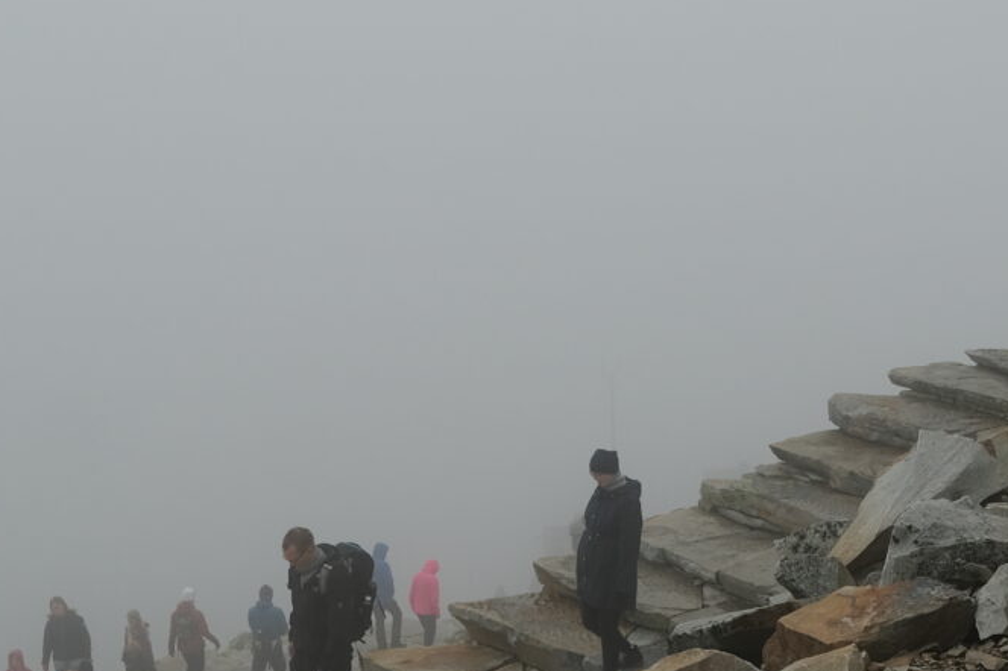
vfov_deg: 12.7
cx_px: 880
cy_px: 394
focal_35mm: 108
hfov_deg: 18.7
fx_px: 3022
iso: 250
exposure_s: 1/680
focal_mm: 23
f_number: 6.4
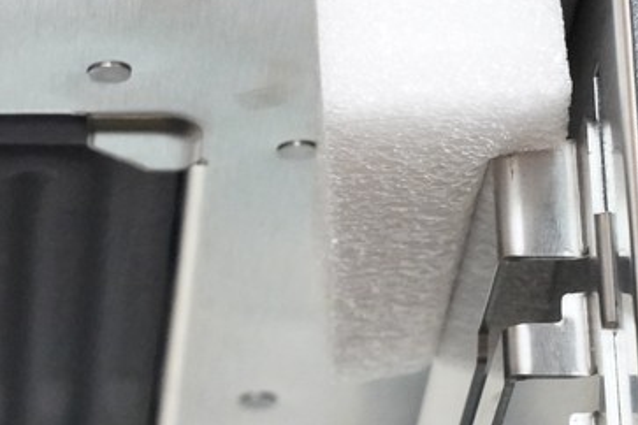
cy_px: -61
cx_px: -295
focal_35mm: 300
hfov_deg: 6.8
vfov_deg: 4.6
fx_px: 5316
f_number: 11
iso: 12800
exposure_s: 1/60
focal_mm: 85
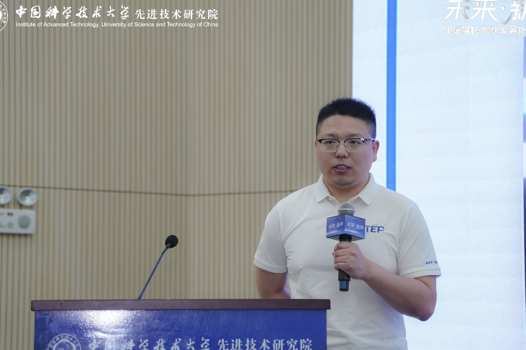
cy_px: 193
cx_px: 267
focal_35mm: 118
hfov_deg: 17.3
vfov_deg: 11.6
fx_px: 1724
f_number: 2.8
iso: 800
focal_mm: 70
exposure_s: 1/250
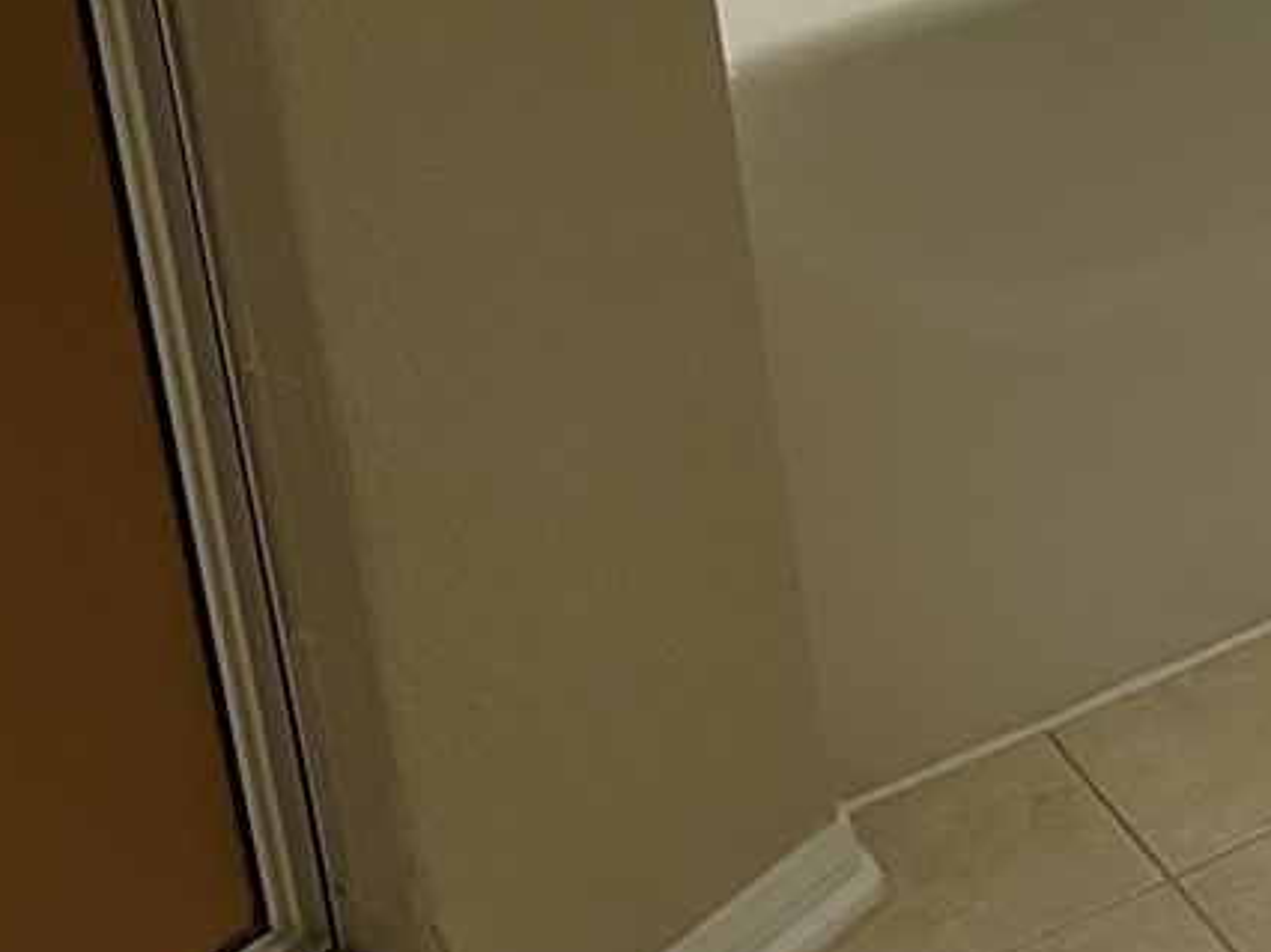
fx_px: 4000
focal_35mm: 109
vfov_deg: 12.4
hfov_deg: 16.4
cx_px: 1924
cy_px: -746
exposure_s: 1/289
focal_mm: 3
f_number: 1.8
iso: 16
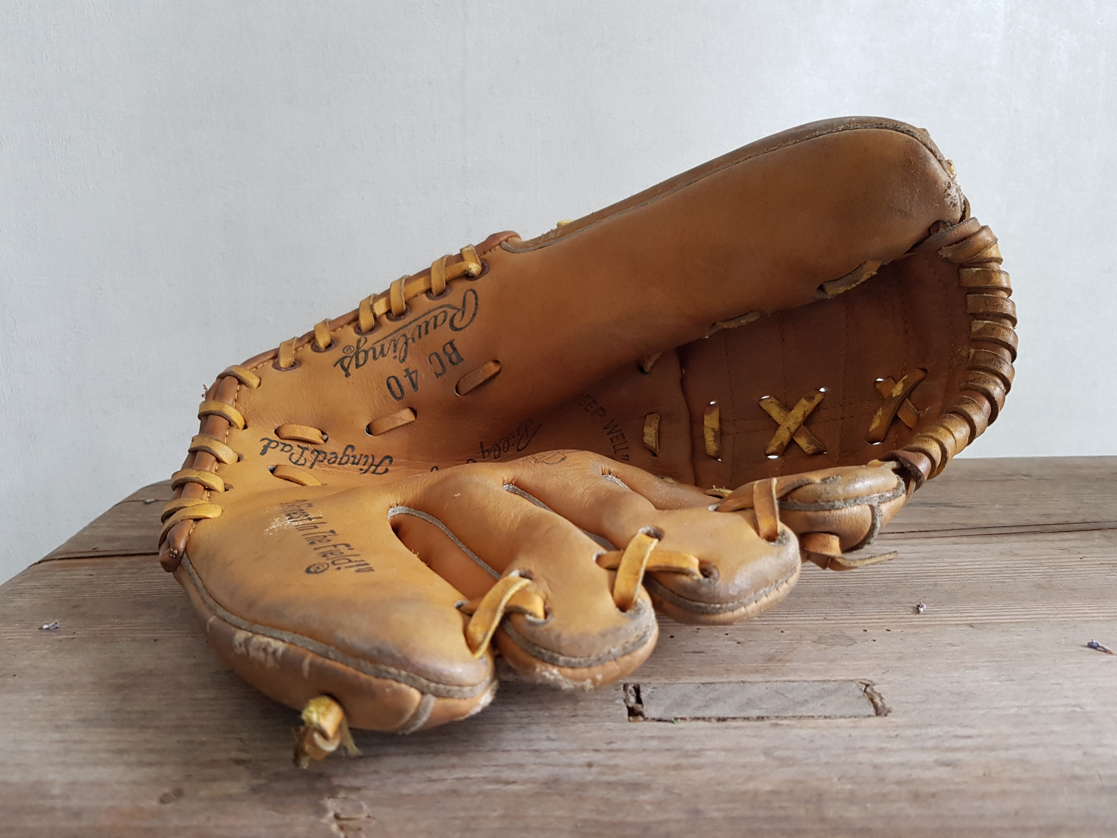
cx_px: 558
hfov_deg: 67.3
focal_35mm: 26
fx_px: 839
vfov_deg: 53.1
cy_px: 419
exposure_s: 1/40
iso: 160
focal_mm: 4.3
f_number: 1.7
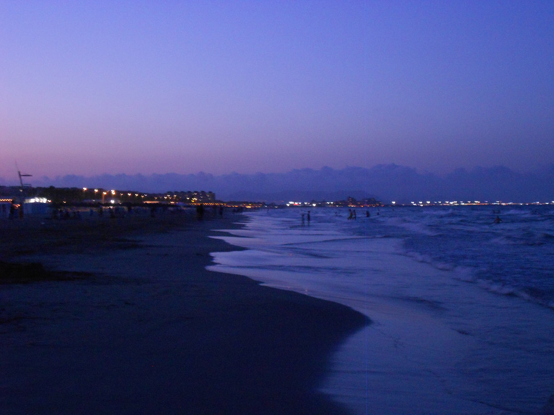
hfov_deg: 34.4
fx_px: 896
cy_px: 208
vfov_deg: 26.1
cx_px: 277
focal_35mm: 56
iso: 400
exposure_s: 1/5
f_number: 4.9
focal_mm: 10.3
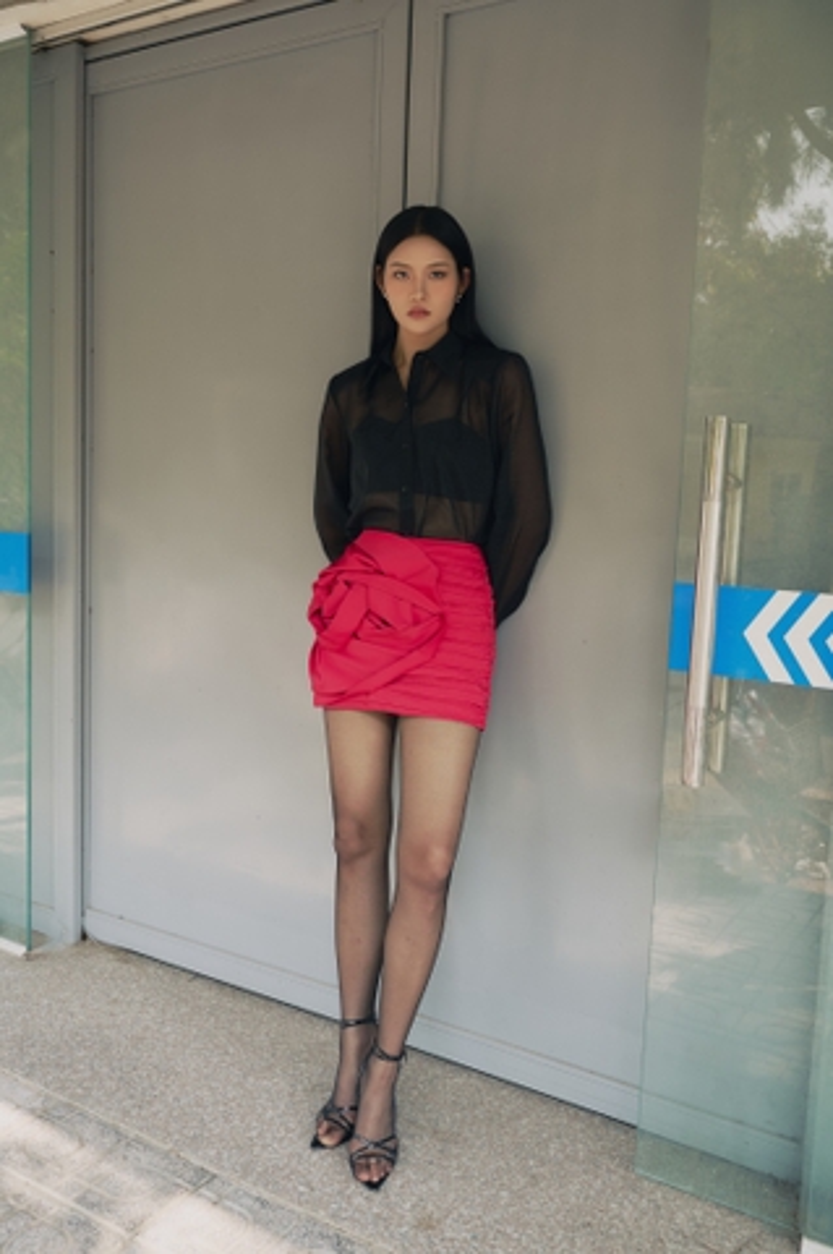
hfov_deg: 41.6
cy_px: 627
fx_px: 1096
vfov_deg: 59.5
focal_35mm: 32
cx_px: 416
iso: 250
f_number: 5.6
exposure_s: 1/125
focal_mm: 31.5
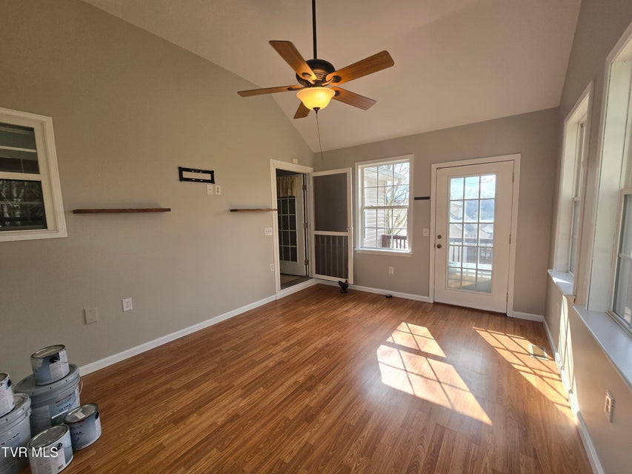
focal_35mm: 13
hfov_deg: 106.2
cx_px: 316
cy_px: 237
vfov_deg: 89.9
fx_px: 237
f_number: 2.2
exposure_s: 1/293
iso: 50
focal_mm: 2.2
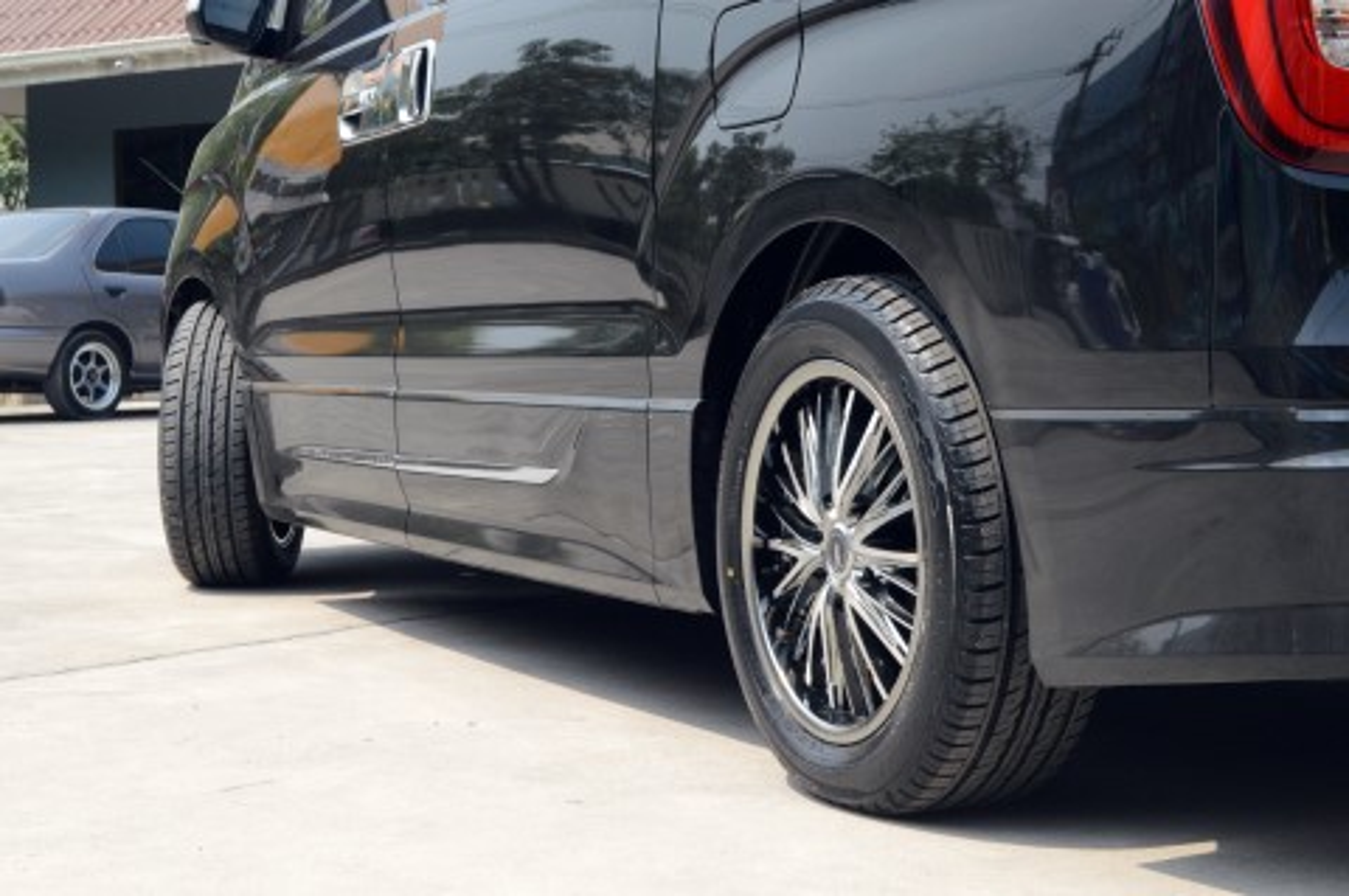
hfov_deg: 29.9
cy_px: 448
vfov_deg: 20.1
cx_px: 674
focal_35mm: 68
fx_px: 2527
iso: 1600
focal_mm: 45
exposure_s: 1/800
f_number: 14
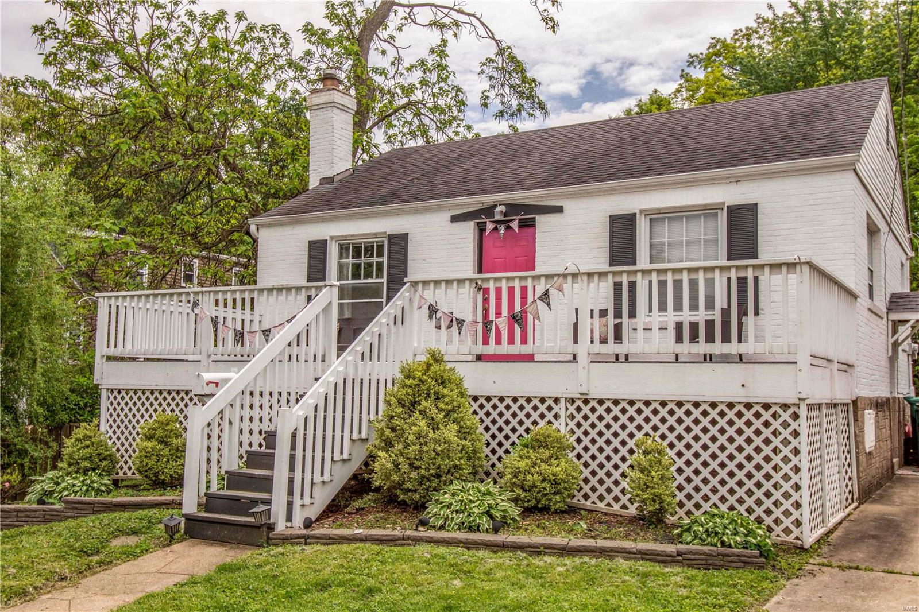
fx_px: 919
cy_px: 306
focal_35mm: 36
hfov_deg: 53.1
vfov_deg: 36.9
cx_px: 460
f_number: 8
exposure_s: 1/500
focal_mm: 24
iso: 180
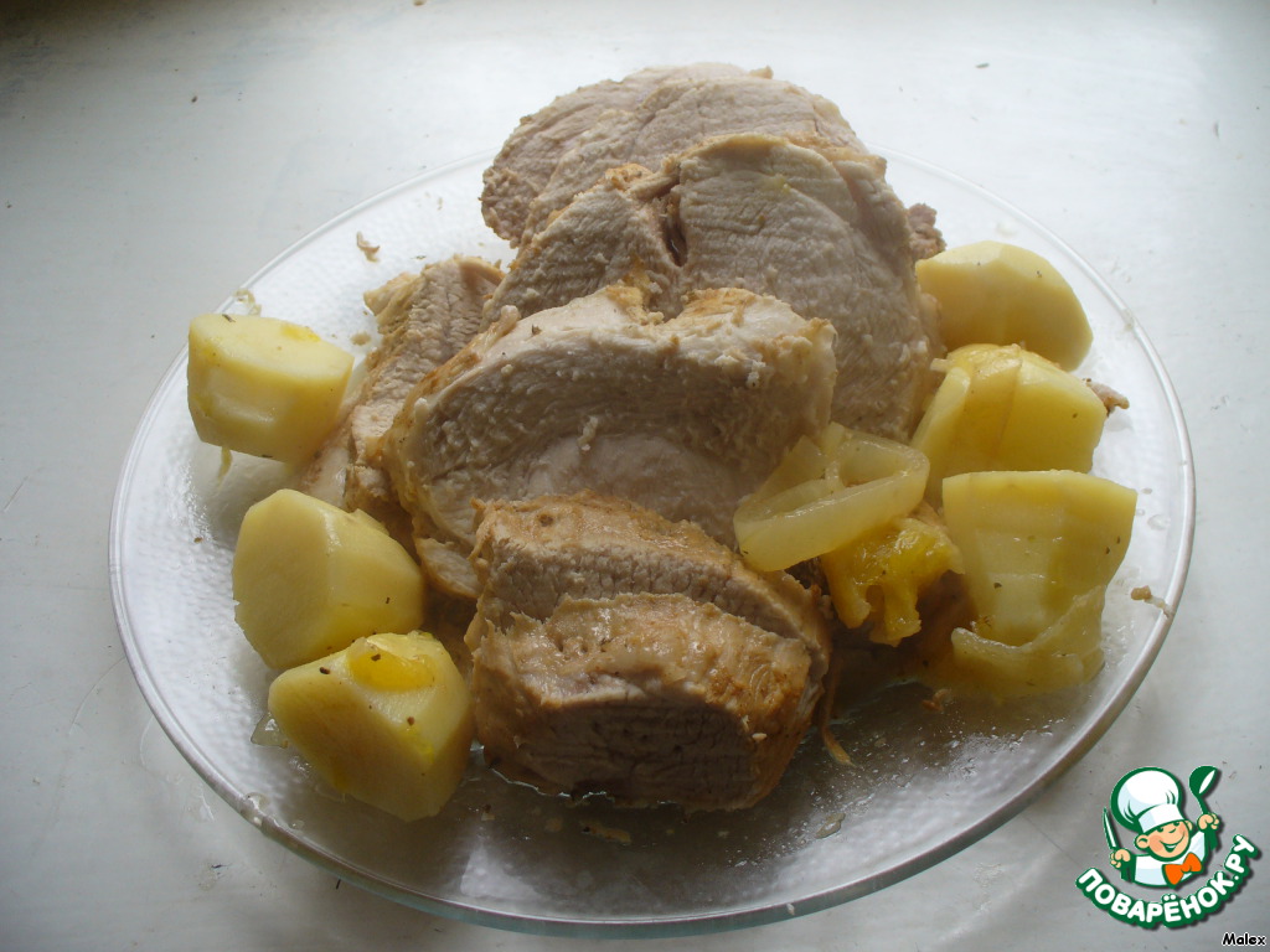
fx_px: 1357
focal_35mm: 37
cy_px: 476
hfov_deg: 50.1
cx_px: 635
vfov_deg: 38.7
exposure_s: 1/250
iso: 80
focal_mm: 6.1
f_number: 2.8
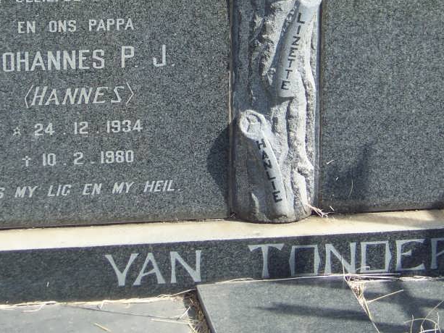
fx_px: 1758
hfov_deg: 14.4
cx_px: 247
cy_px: 80
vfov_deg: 10.8
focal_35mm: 137
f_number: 3.2
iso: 64
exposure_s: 1/400
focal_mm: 11.7
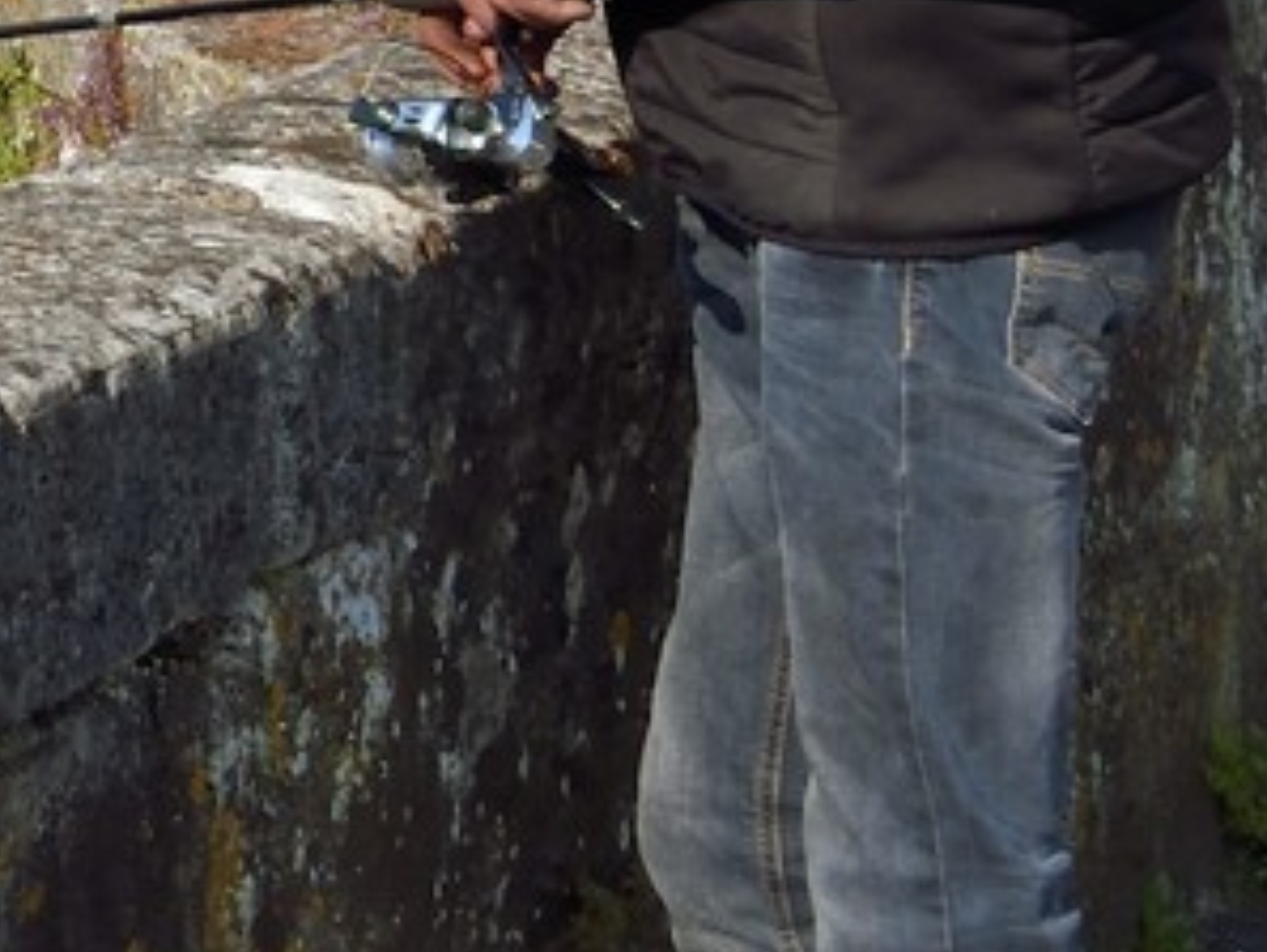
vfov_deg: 8.5
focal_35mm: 165
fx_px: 6044
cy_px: -1065
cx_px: -1849
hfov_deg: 10.3
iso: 200
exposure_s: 1/80
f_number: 20
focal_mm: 32
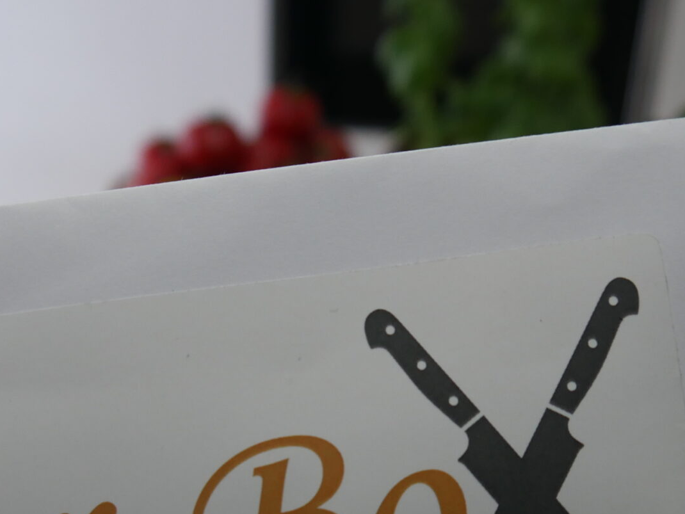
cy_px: 466
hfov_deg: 28.8
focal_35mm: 67
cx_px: 233
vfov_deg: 21.4
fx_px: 1326
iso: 320
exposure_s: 1/60
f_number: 3.5
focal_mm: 14
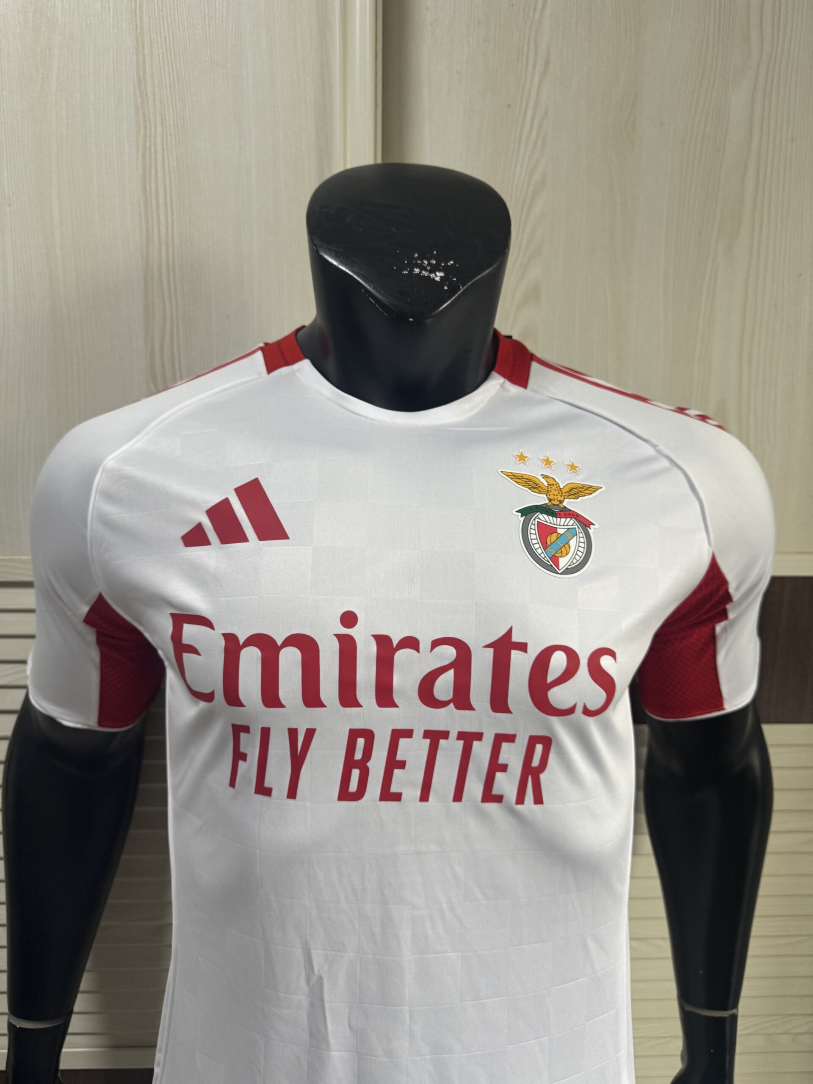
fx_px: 752
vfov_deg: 71.6
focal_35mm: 24
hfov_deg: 56.8
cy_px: 542
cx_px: 406
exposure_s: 1/121
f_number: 1.78
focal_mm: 6.76
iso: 160
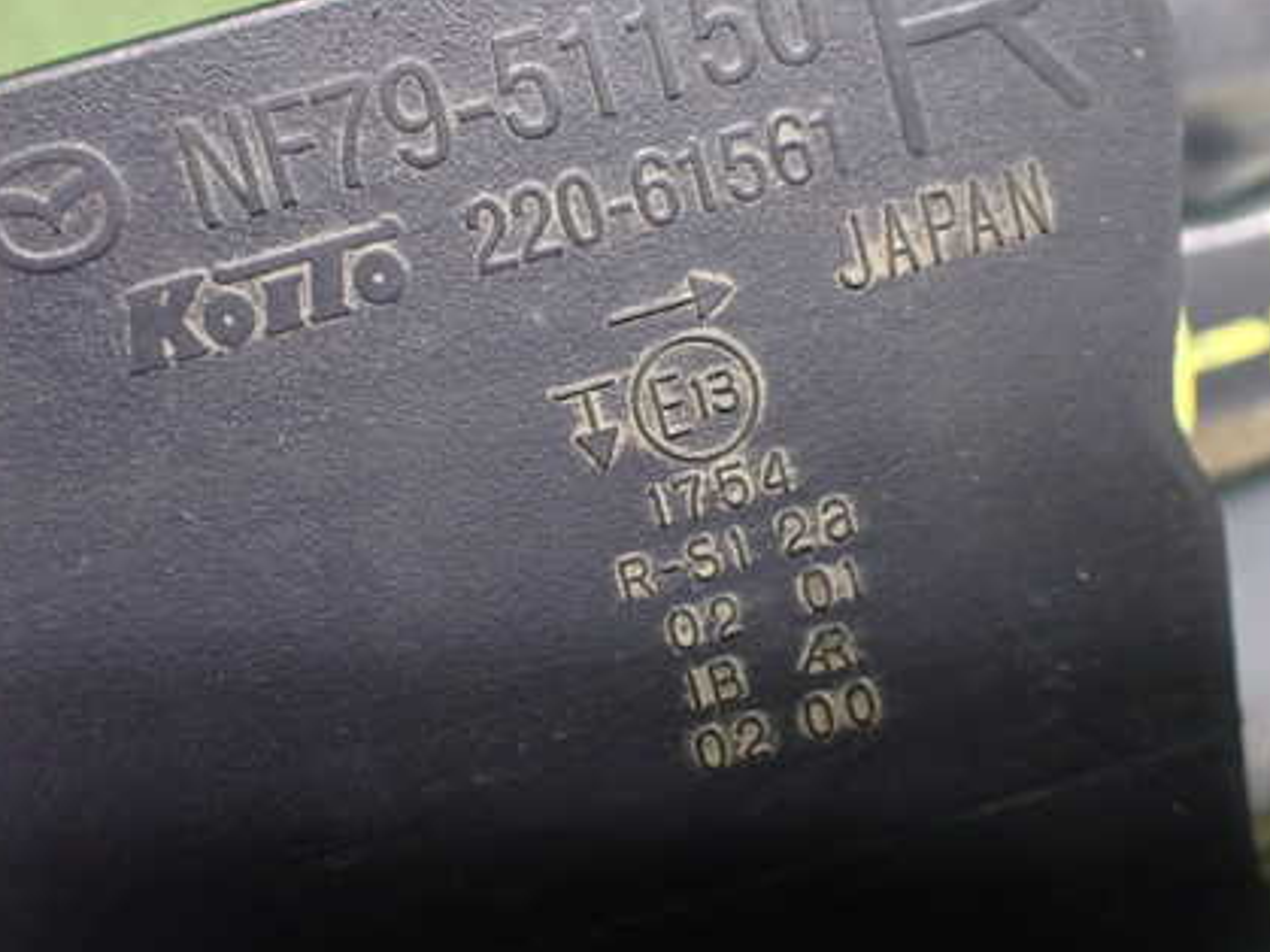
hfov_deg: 43.8
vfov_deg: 33.5
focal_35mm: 43
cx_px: 579
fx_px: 1577
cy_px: 382
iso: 800
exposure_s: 1/50
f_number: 2.3
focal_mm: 5.4
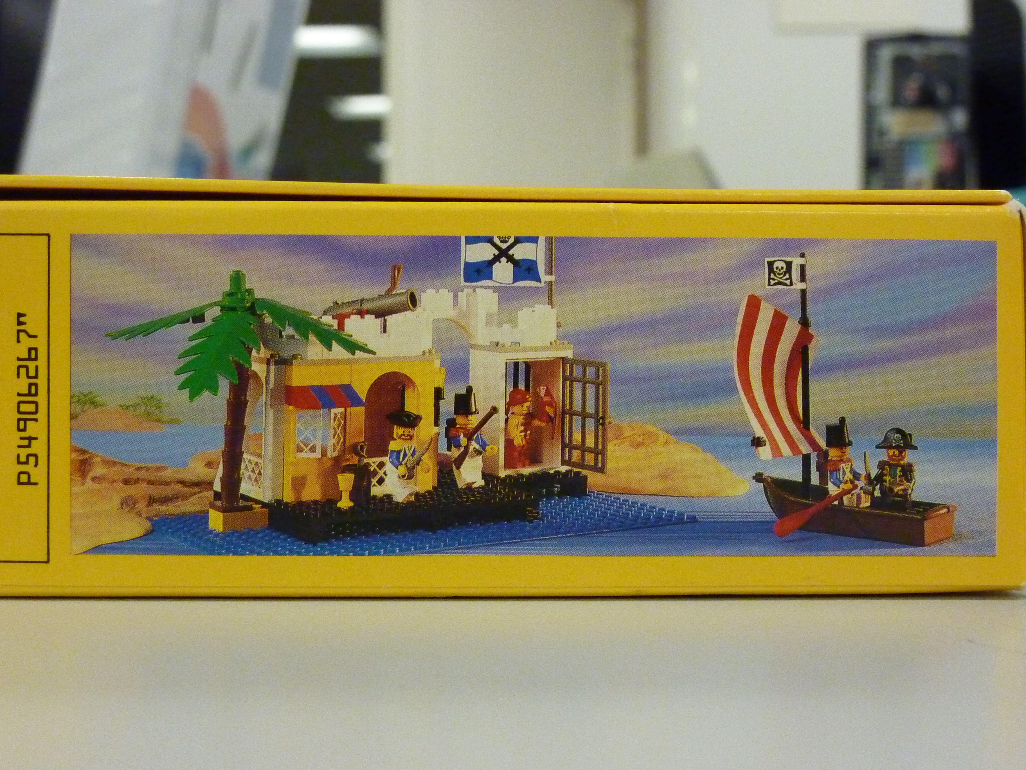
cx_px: 513
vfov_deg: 28.0
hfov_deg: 36.8
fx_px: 1541
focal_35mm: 52
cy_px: 385
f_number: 3.8
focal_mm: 8.5
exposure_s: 1/50
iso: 800
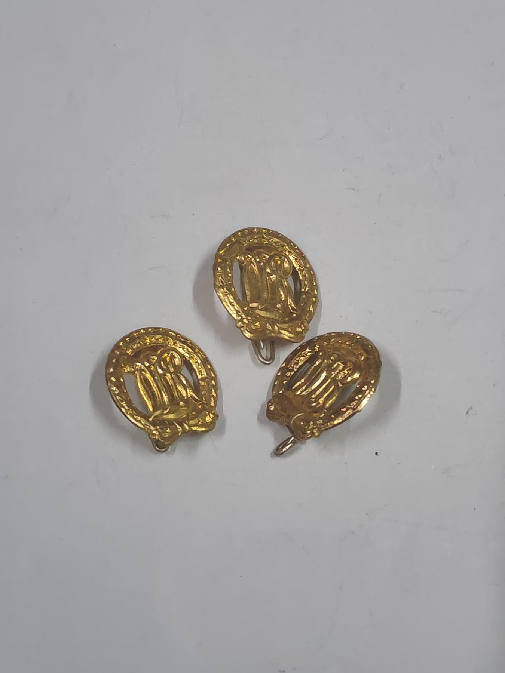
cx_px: 252
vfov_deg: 28.6
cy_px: 336
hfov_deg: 21.6
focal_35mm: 68
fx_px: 1323
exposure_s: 1/50
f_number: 1.95
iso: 640
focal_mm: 5.52
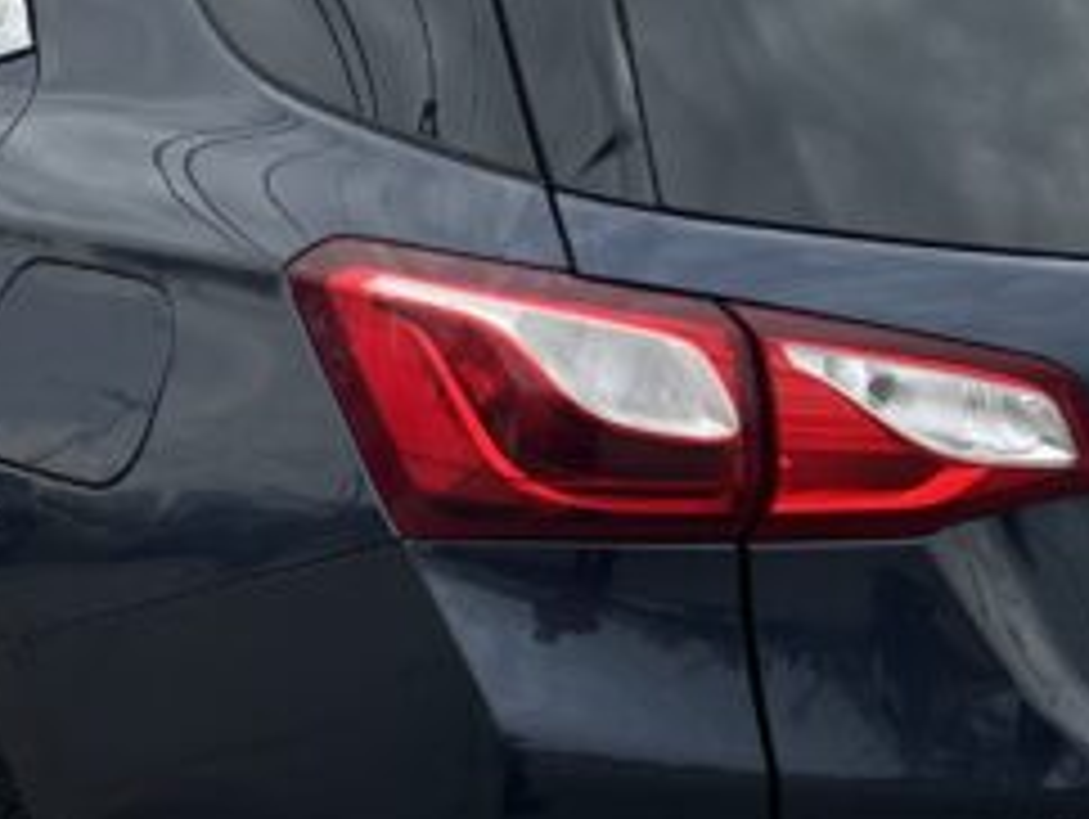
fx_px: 3464
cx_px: 468
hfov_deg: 17.9
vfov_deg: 13.4
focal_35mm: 110
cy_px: 202
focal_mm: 5.7
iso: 50
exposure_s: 1/3704
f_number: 1.5
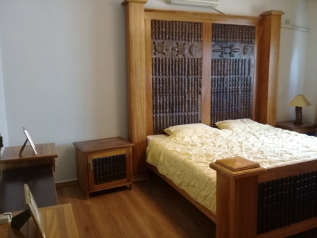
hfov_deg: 58.3
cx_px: 158
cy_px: 119
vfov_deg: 45.5
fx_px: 284
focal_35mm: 31
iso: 200
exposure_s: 1/17
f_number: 2.2
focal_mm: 3.3
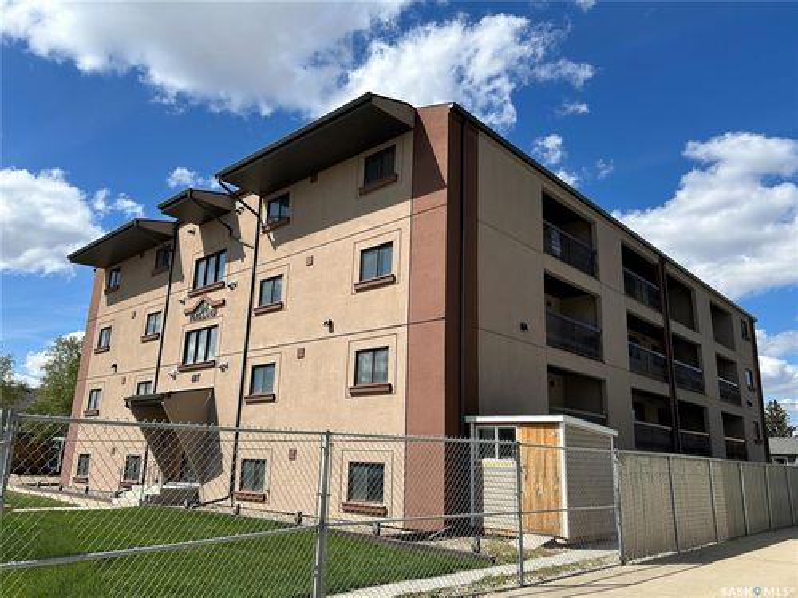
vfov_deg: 53.1
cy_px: 299
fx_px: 599
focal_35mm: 26
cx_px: 399
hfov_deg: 67.3
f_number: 1.5
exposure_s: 1/4831
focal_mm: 5.7
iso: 50
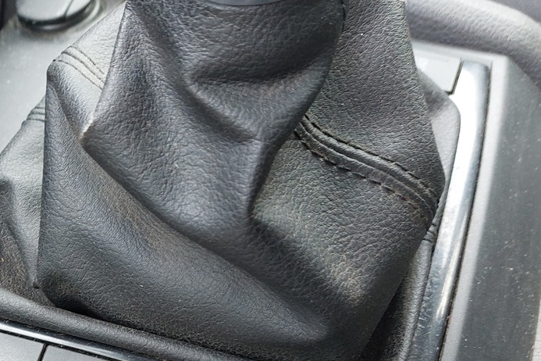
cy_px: 313
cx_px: 75
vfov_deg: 24.5
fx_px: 811
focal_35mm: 54
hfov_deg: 35.1
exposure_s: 1/50
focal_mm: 5.23
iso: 200
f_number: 1.8
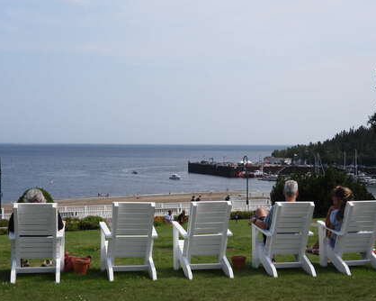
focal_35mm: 63
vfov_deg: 24.2
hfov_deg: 30.0
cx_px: 199
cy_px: 150
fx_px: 701
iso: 100
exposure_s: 1/1600
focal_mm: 10.7
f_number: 3.5
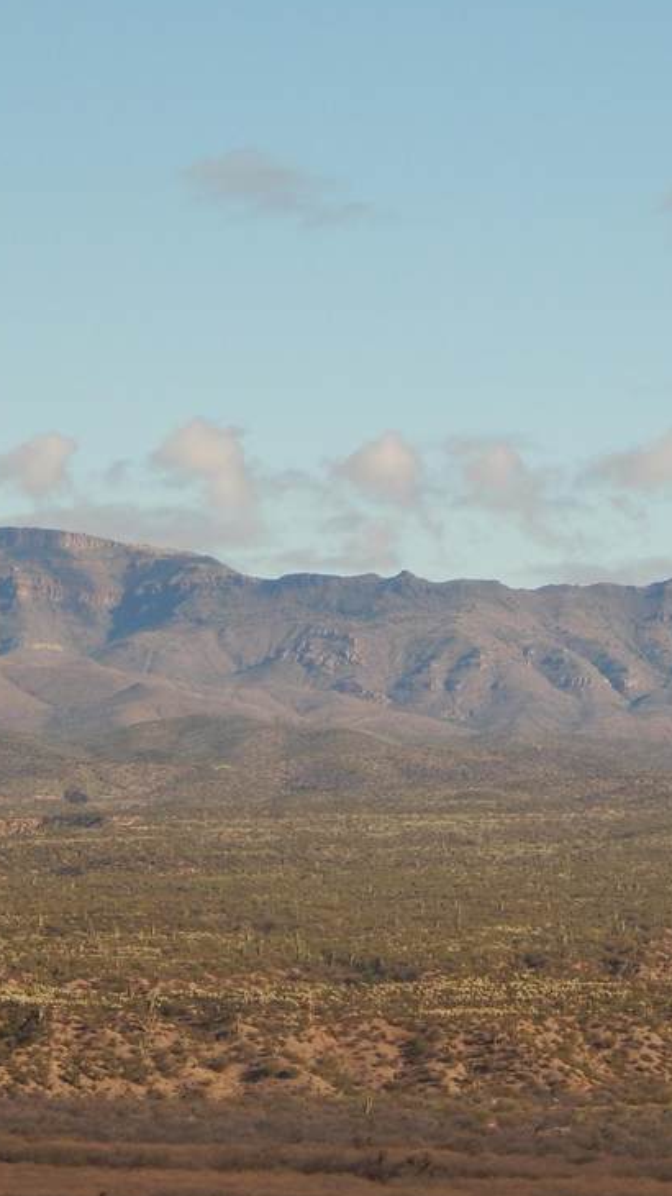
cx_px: 480
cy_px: 533
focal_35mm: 199
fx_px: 6305
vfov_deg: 10.8
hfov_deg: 6.1
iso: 125
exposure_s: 1/800
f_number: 4.5
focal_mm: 18.7
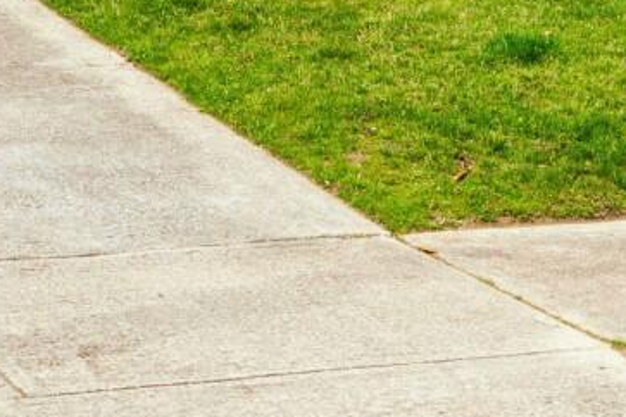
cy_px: -501
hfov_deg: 13.1
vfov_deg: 8.2
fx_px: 2712
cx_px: 410
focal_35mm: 156
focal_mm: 35
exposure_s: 1/125
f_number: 8
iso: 100
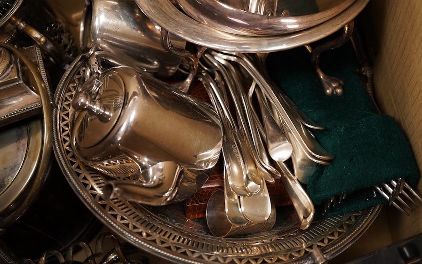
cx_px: 211
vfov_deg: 28.0
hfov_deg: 43.5
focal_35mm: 46
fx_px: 529
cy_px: 133
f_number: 3.5
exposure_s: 1/125
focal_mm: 30
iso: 1250
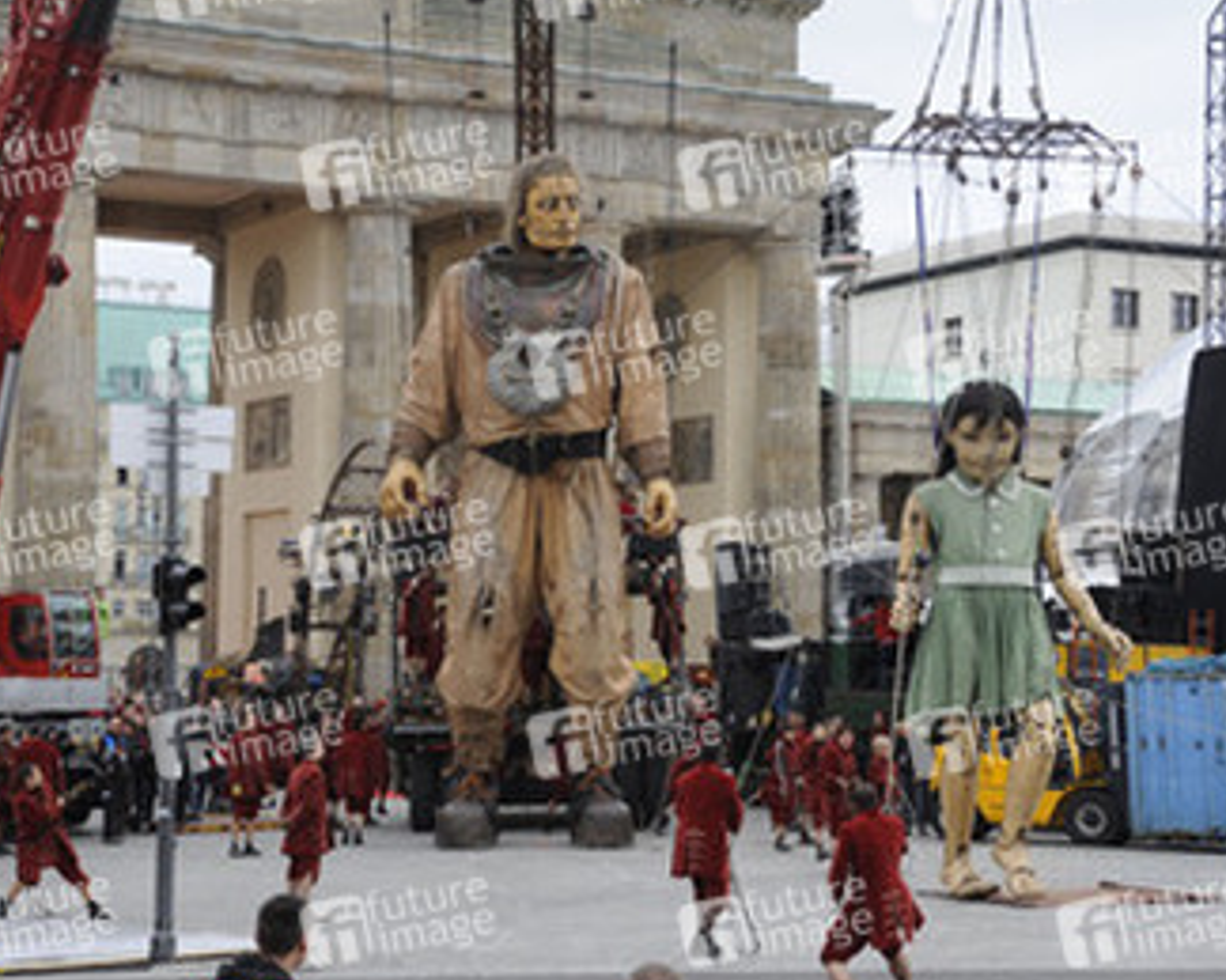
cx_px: 675
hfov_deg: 23.6
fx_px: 2938
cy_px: 450
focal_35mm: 81
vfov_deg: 18.9
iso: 800
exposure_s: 1/200
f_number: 6.3
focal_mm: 62
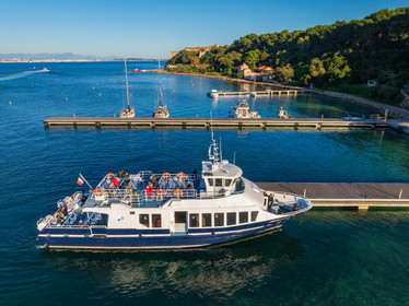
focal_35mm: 24
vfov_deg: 56.8
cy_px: 153
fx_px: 283
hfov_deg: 71.6
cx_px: 204
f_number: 10
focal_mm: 12.3
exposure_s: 1/160
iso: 100
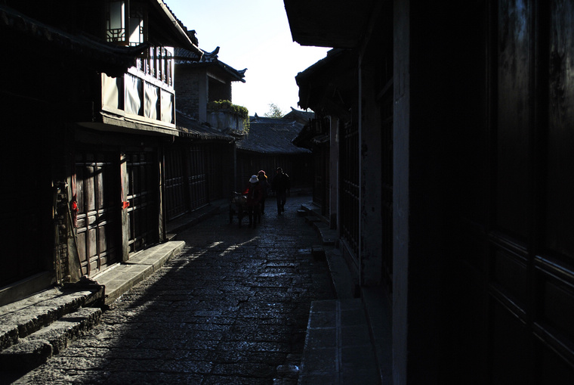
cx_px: 287
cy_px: 192
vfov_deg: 37.0
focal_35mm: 36
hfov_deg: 53.1
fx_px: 575
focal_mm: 24
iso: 400
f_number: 5.6
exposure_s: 1/1250
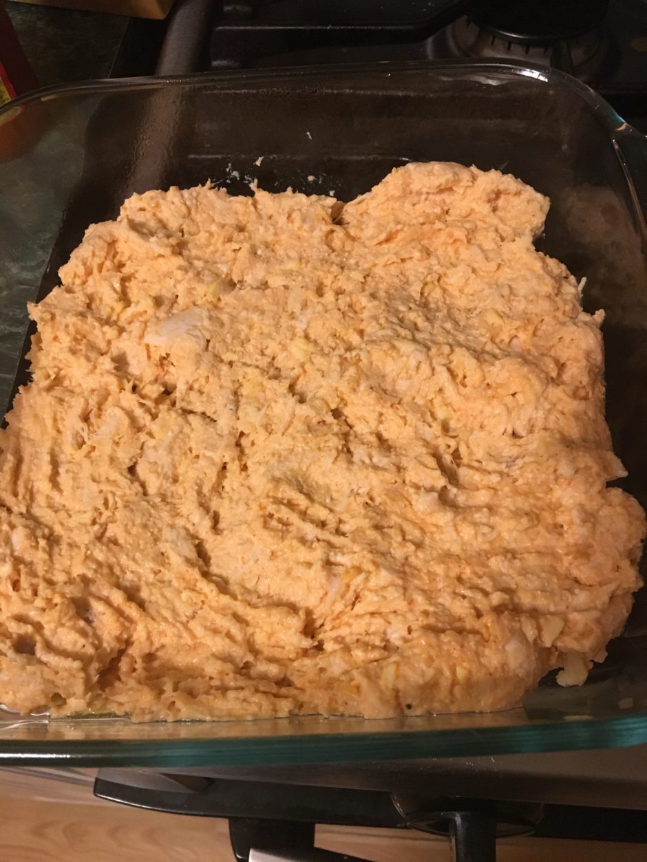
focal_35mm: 29
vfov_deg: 61.7
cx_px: 324
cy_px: 431
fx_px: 723
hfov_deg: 48.2
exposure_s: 1/30
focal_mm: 4.15
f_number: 2.2
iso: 200
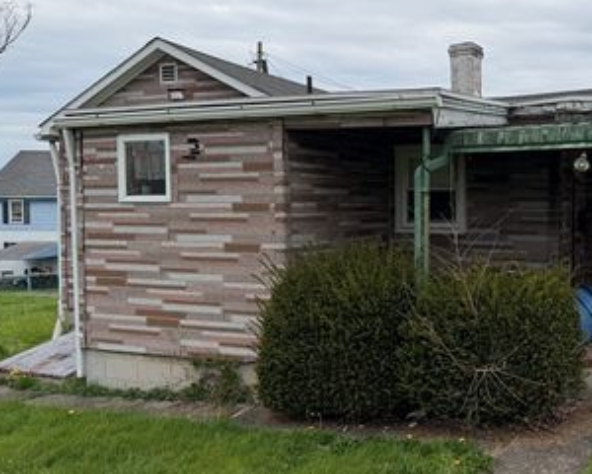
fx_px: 683
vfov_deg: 38.2
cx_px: 450
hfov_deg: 45.1
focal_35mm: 39
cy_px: 226
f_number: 1.78
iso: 80
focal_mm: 6.76
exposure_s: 1/1156
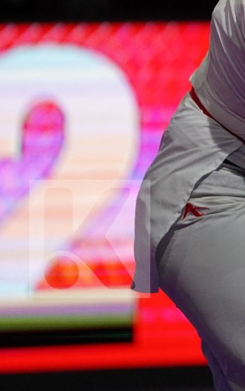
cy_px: 8
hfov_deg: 2.2
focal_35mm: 608
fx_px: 6494
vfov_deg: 3.5
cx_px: 530
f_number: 2.8
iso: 2000
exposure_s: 1/1000
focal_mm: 200
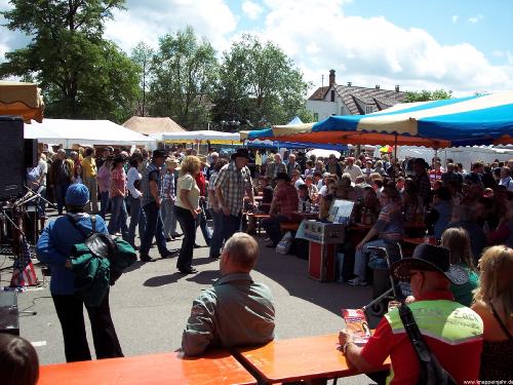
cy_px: 192
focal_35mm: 39
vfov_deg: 36.8
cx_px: 256
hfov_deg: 47.9
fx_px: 578
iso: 100
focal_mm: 8
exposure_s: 1/750
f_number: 4
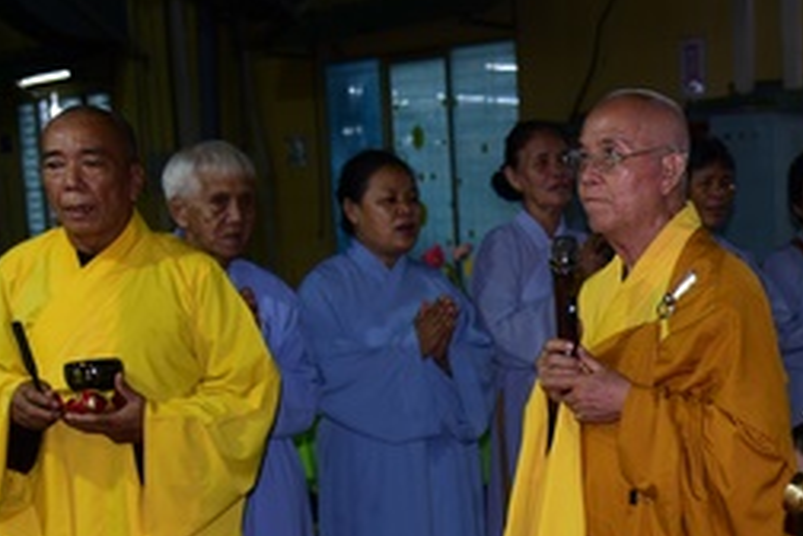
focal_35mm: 80
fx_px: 1784
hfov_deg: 23.6
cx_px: 908
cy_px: 565
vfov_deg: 16.6
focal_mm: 31
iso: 320
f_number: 4
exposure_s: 1/60
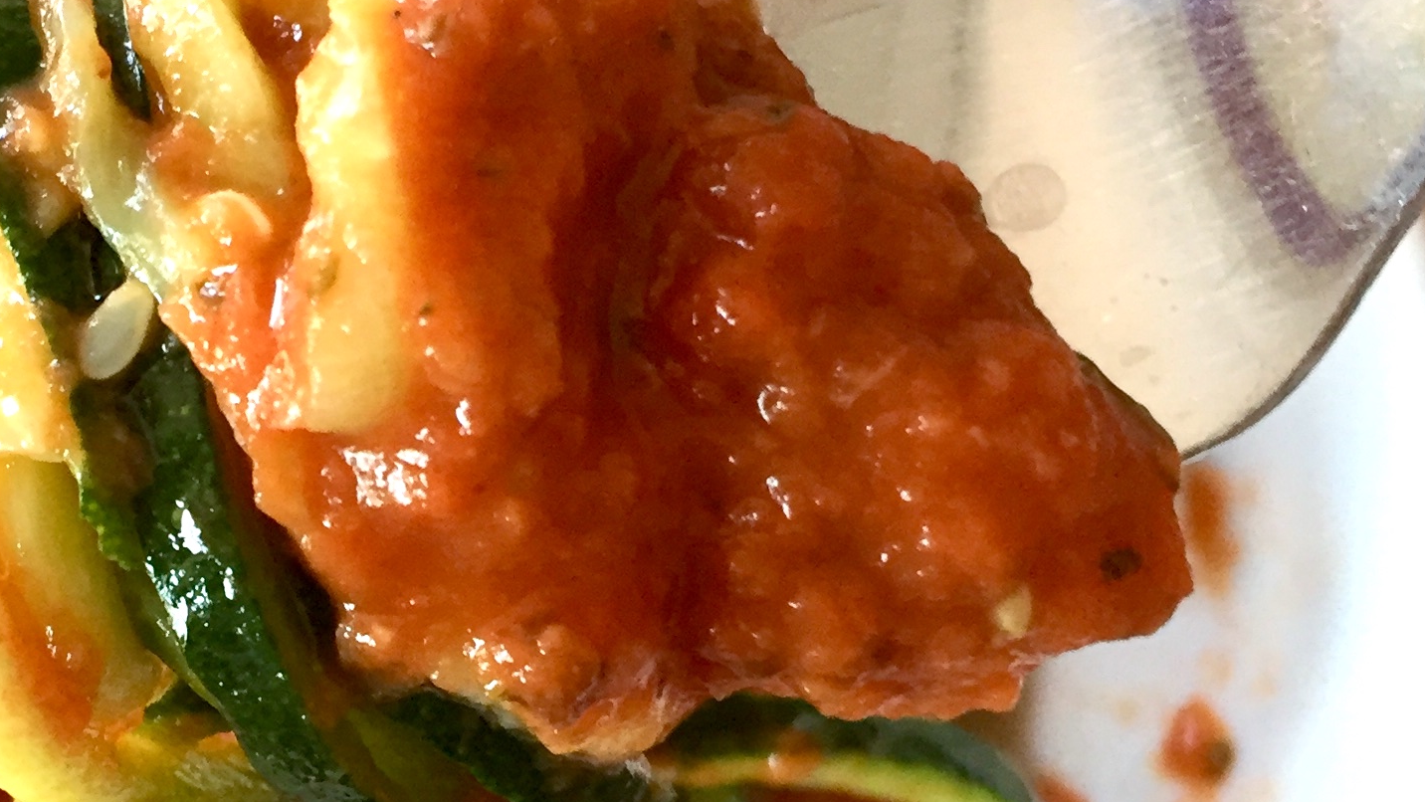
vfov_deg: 16.7
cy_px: 544
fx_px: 2721
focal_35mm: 72
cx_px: 266
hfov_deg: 28.7
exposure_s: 1/30
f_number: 2.2
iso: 125
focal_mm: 4.15
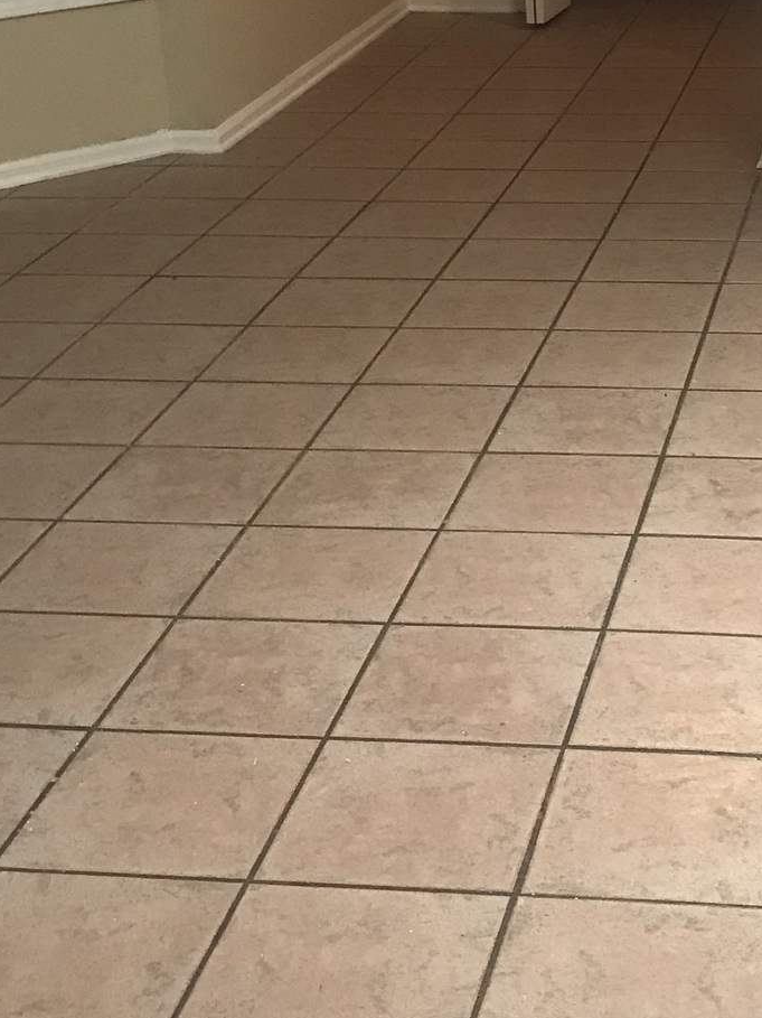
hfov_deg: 20.3
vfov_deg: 27.0
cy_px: 237
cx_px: 693
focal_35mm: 71
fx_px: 2085
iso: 50
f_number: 1.8
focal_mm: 3.99
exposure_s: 1/15
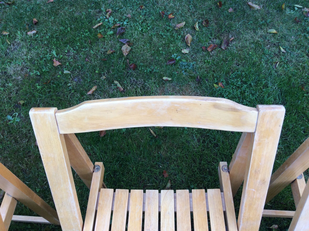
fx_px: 285
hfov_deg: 56.9
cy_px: 116
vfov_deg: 44.1
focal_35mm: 32
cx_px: 154
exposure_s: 1/100
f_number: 2.4
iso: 50
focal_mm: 3.3
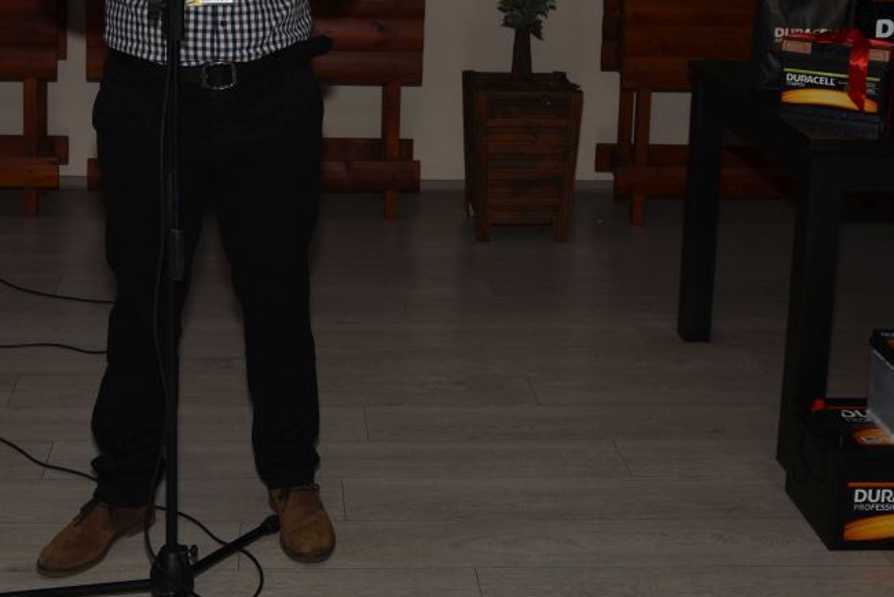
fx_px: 1590
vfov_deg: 20.7
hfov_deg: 31.3
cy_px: 19
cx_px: 375
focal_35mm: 64
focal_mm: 32
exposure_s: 1/60
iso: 400
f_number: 5.6
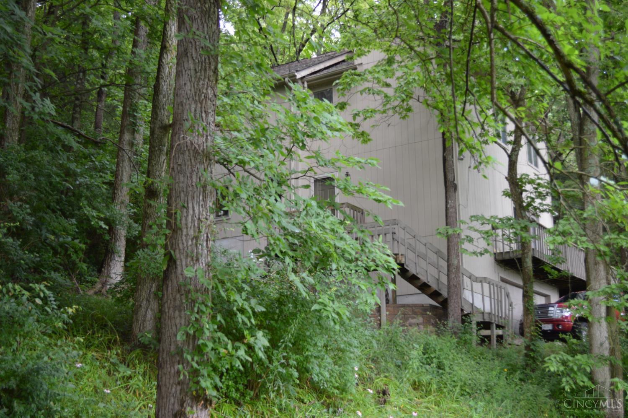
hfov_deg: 38.9
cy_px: 209
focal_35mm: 51
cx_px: 314
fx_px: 889
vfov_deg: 26.4
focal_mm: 34
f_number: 5
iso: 400
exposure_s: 1/100
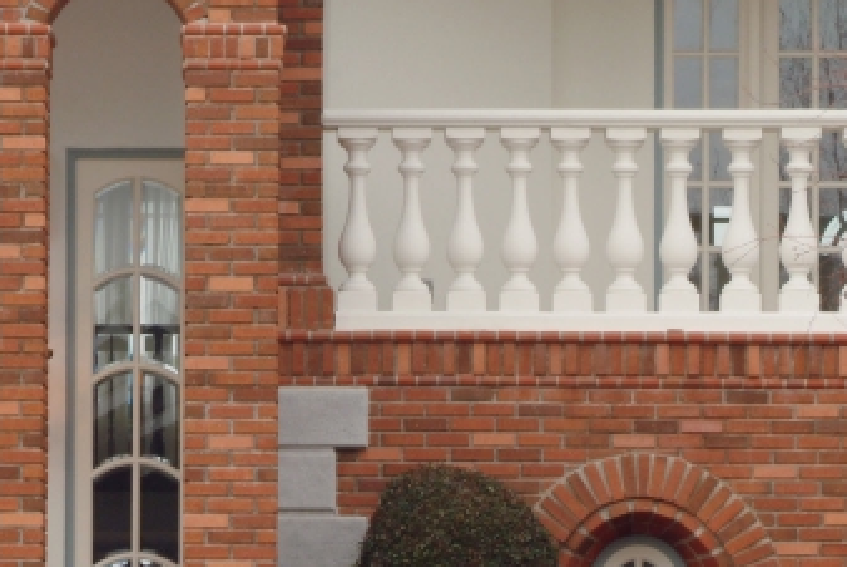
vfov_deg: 5.7
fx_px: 5663
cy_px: 521
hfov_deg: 8.5
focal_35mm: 241
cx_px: 88
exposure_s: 1/8
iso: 100
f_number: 16
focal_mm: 53
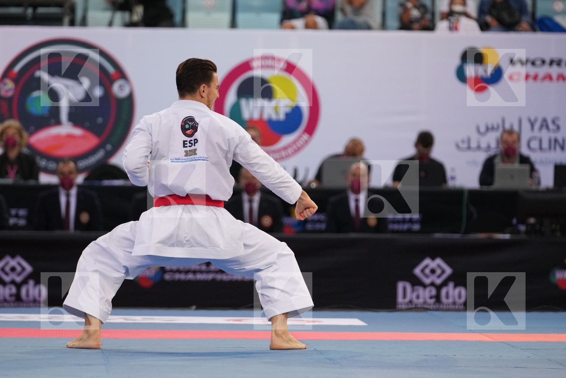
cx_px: 283
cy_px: 189
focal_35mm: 259
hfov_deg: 8.0
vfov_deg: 5.3
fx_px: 4072
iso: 2000
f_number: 2.8
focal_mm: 173
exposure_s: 1/1000
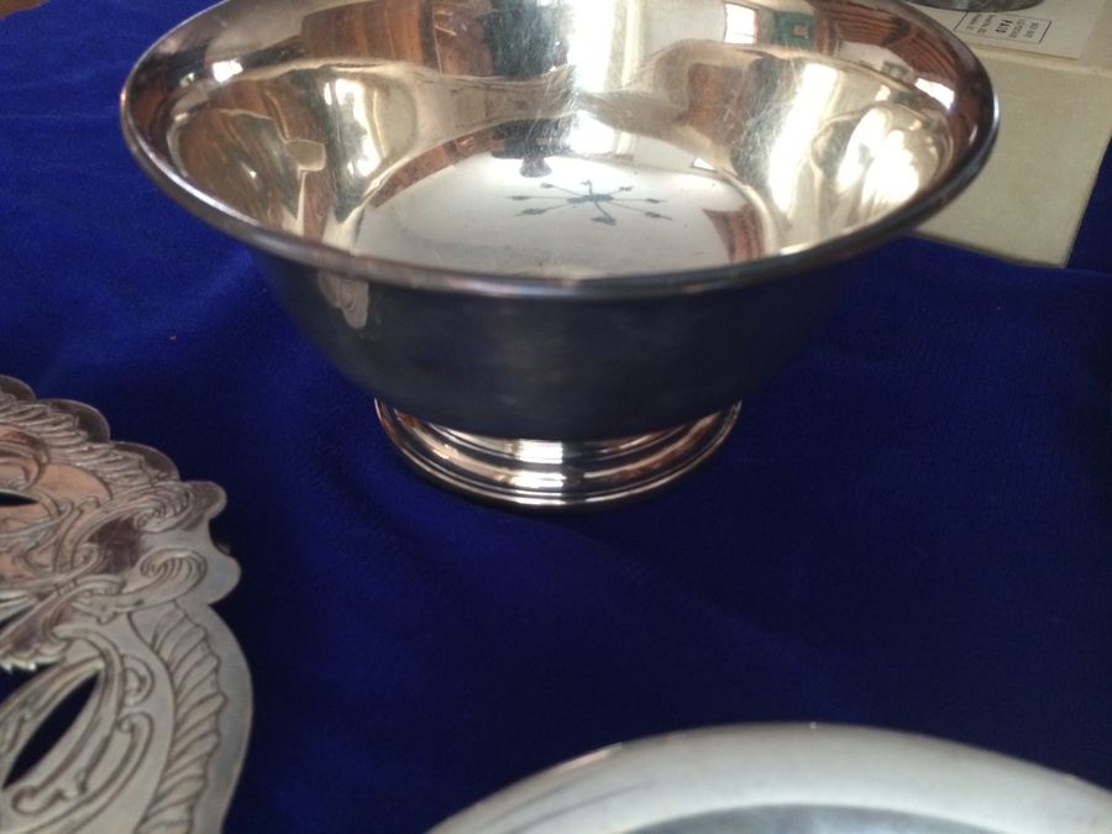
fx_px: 964
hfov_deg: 60.0
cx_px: 556
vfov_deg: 46.8
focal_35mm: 30
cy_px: 417
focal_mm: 4.12
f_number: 2.2
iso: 320
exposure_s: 1/17
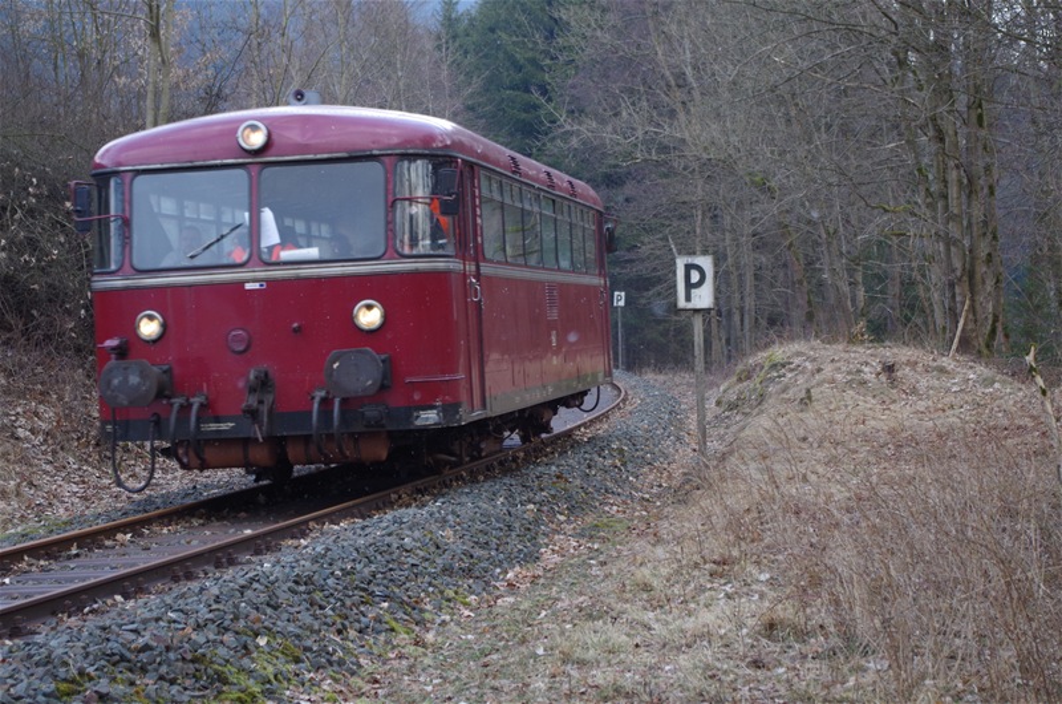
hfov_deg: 24.8
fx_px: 2414
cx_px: 531
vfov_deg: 16.6
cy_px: 352
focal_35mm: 82
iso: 400
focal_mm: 55
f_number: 5.6
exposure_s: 1/160
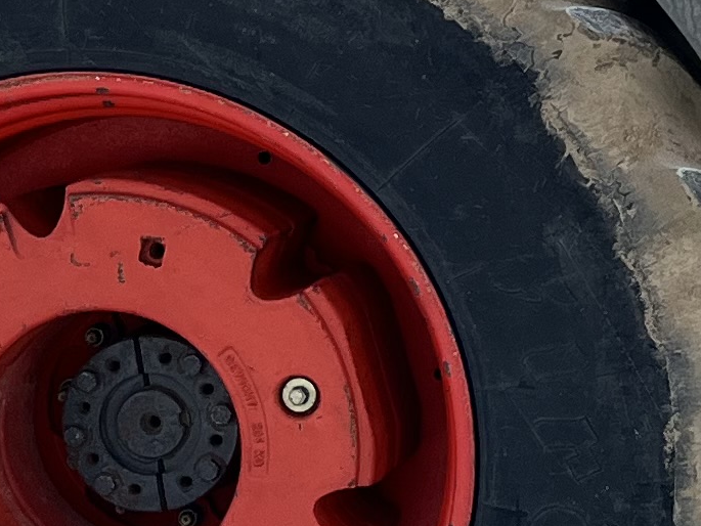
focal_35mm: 153
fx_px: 3099
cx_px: 1110
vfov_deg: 9.6
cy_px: 21
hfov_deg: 12.2
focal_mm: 5.1
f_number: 1.6
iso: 50
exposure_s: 1/3311
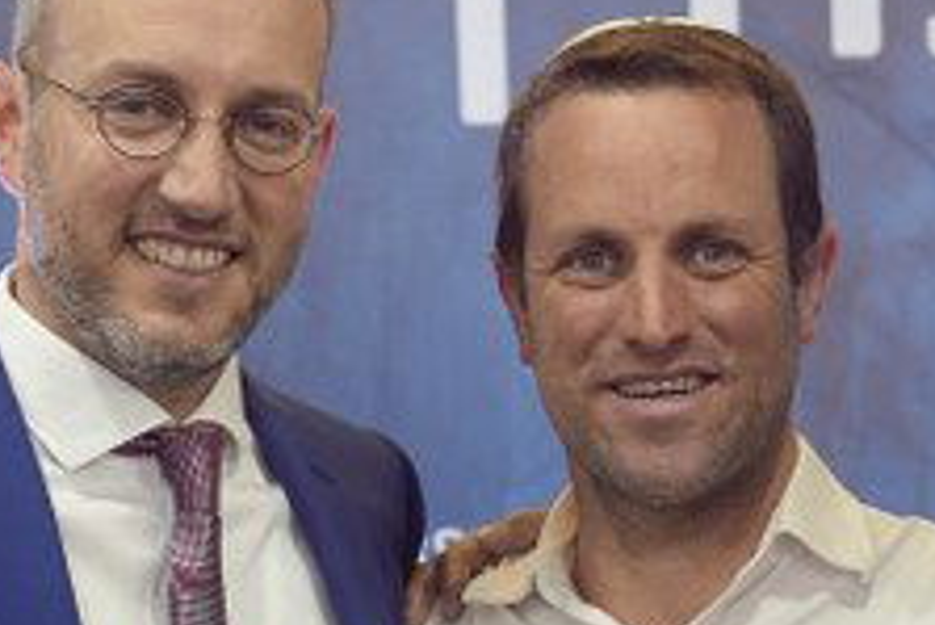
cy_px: 726
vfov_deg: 7.8
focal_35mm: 175
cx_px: 411
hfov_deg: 11.8
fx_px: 4535
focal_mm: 48.7
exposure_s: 1/160
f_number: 4
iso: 1600
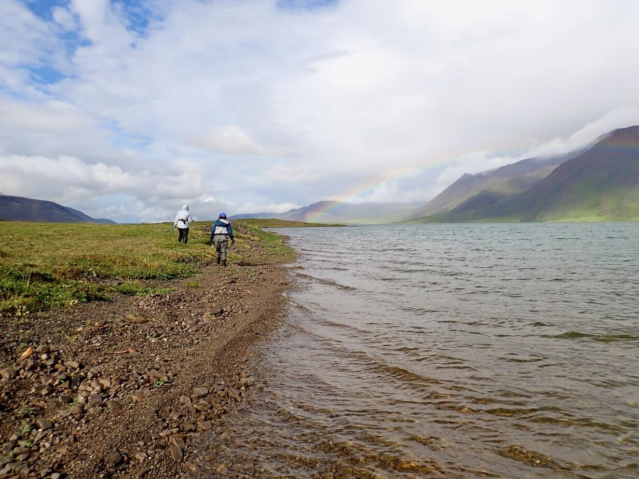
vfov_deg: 53.1
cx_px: 328
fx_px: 480
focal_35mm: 26
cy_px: 238
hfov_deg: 67.3
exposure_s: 1/200
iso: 100
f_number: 8
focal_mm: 4.5
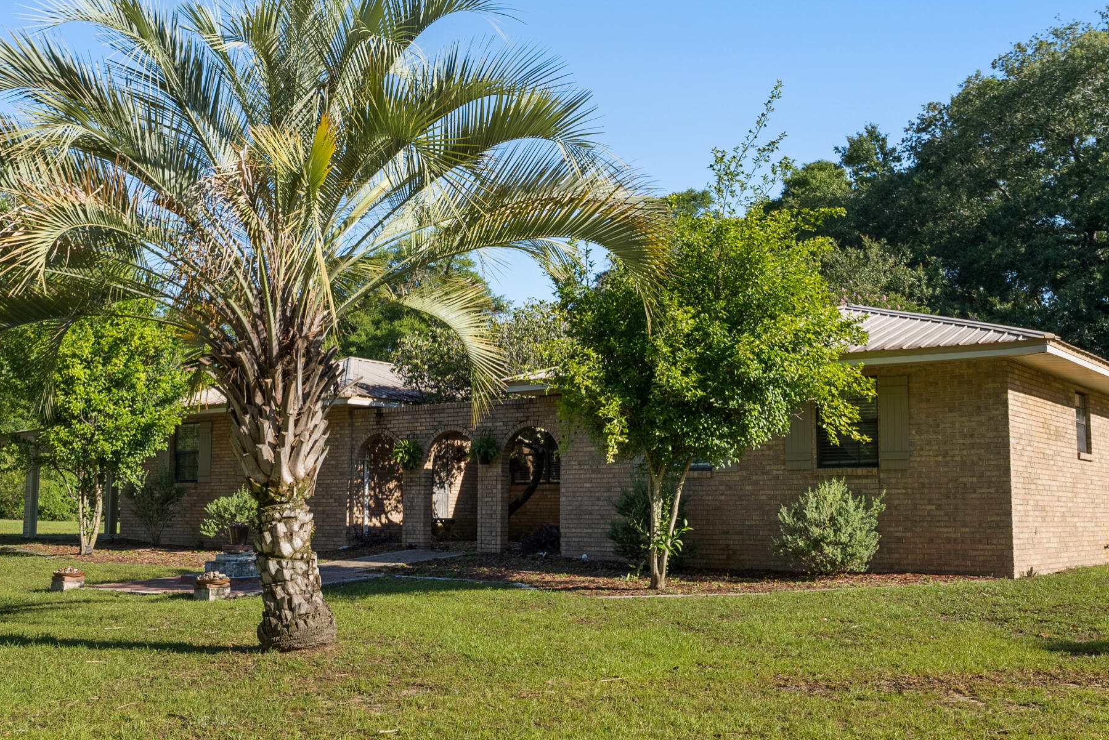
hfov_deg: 48.4
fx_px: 1233
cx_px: 532
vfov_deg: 33.4
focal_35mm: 40
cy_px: 384
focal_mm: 24
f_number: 7.1
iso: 125
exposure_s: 1/160
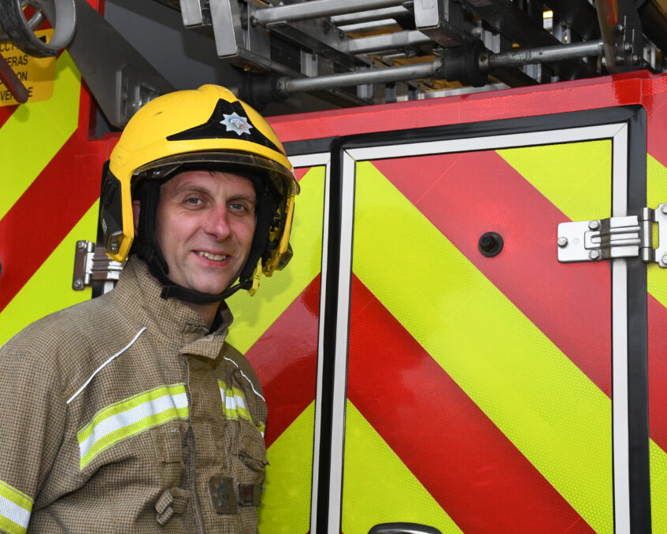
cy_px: 267
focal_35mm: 59
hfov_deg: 31.9
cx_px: 291
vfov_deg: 25.8
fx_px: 1165
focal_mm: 35
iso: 2000
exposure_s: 1/200
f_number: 7.1
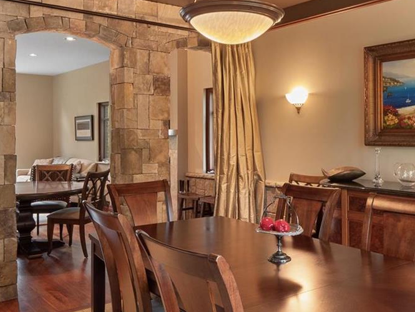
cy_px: 146
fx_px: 444
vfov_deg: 38.7
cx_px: 228
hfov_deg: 50.1
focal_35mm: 37
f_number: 8
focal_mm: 8
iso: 400
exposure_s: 1.3
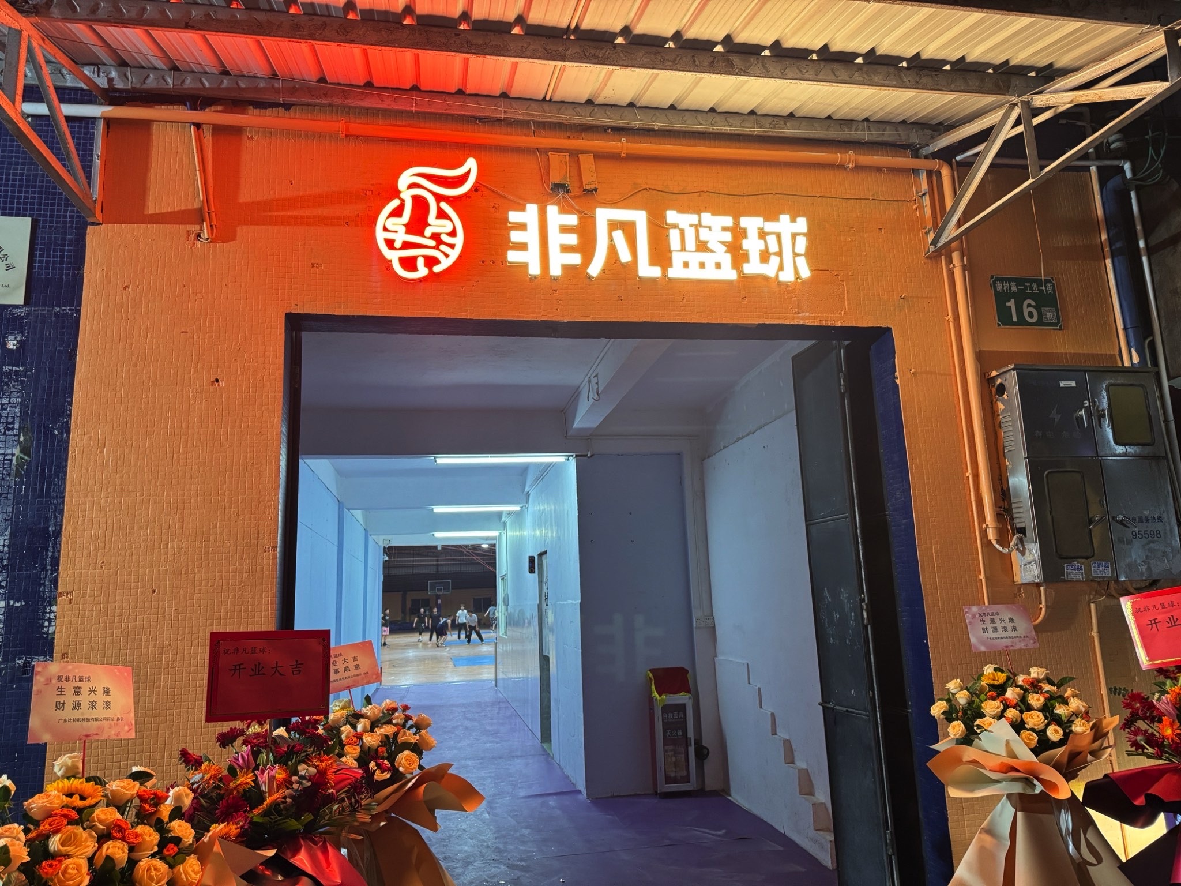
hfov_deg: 71.6
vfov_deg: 56.8
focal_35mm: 24
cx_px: 590
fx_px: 819
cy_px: 443
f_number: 1.78
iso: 500
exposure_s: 1/60
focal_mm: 6.76
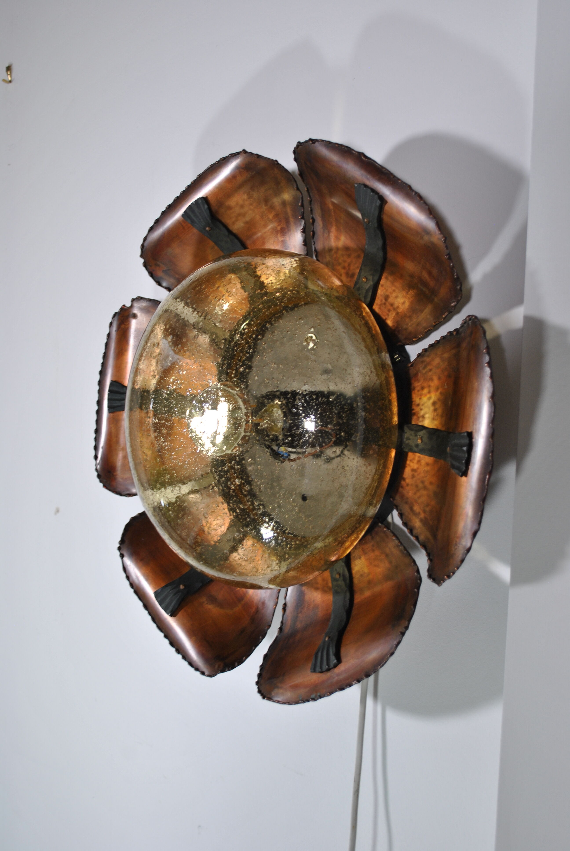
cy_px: 426
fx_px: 995
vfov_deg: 46.3
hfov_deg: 32.0
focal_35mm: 42
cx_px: 285
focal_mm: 28
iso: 200
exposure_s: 1/40
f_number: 5
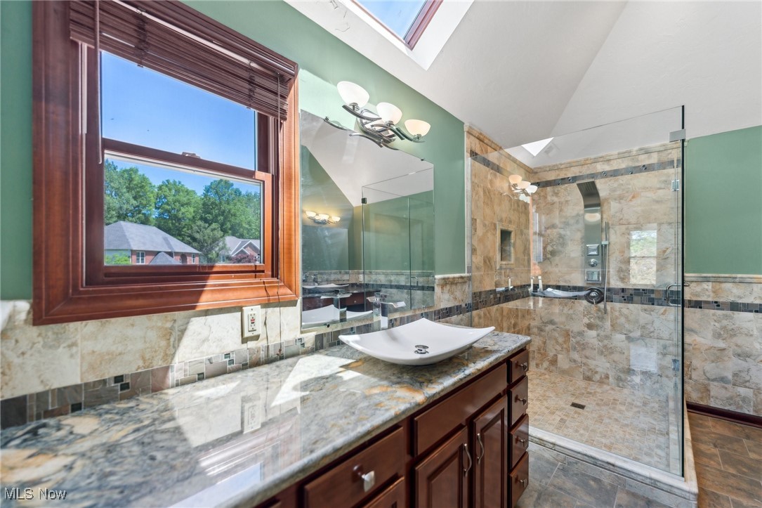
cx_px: 381
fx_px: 296
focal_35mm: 14
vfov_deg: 81.2
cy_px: 254
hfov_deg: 104.3
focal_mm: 14
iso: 640
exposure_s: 1/320
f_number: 2.8
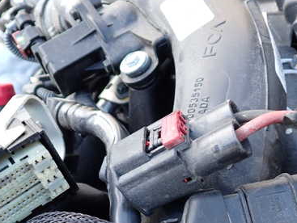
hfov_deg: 38.7
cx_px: 117
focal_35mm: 49
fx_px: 421
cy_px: 164
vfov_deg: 29.3
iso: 160
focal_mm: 5.4
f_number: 2.3
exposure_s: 1/60
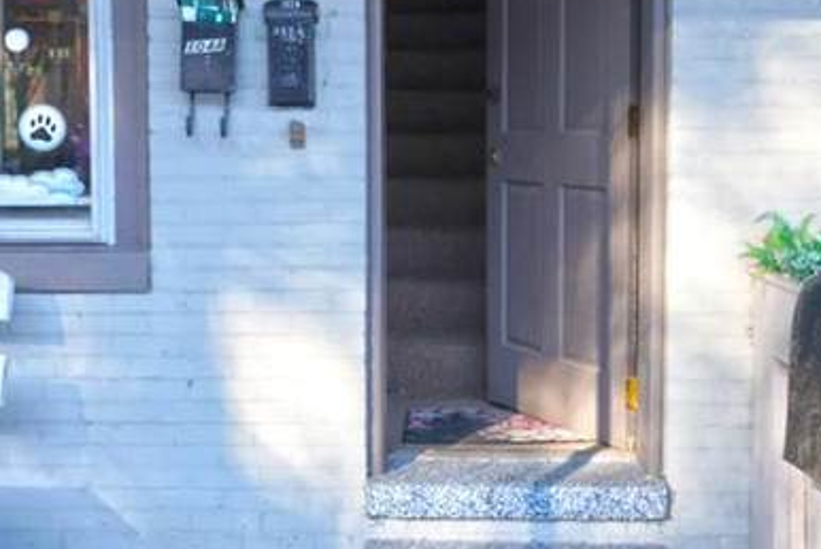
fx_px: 1210
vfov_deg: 25.4
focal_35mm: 53
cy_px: 163
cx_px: 408
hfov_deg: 37.5
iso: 160
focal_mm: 16
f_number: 4
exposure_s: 1/160
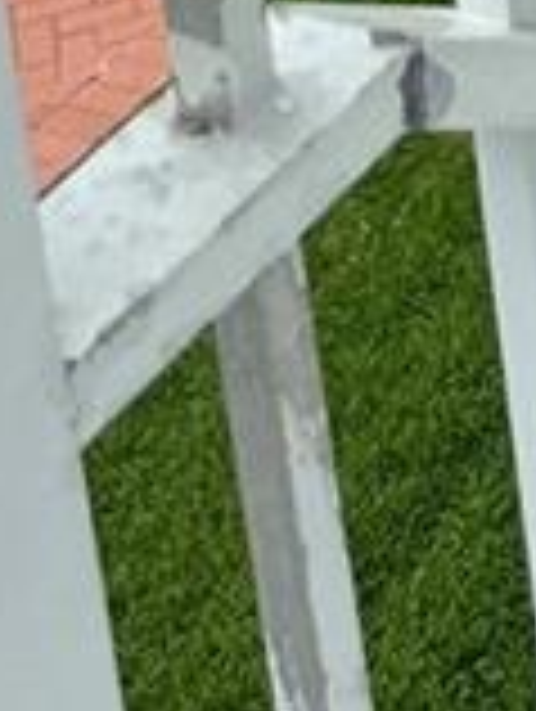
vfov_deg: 9.3
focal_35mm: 182
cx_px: 1419
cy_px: -1184
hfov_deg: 7.5
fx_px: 3747
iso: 80
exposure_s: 1/2882
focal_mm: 6.86
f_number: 1.78
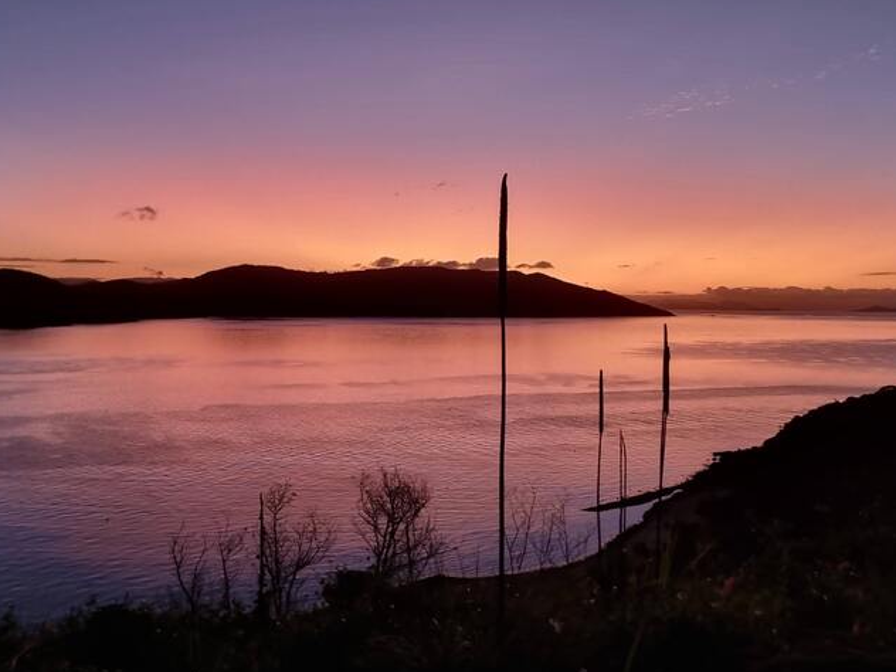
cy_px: 315
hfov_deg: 48.9
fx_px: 984
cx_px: 400
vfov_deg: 37.7
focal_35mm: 38
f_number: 1.8
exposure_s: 1/50
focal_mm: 6.7
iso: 200
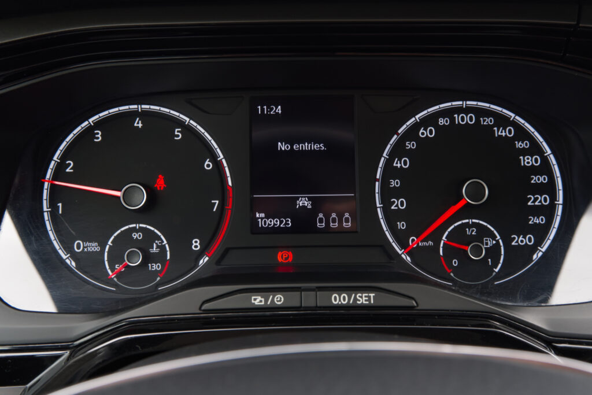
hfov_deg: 60.3
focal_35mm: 31
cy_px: 198
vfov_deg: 42.3
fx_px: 510
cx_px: 296
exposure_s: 1/125
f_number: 8
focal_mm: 20.9
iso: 2000
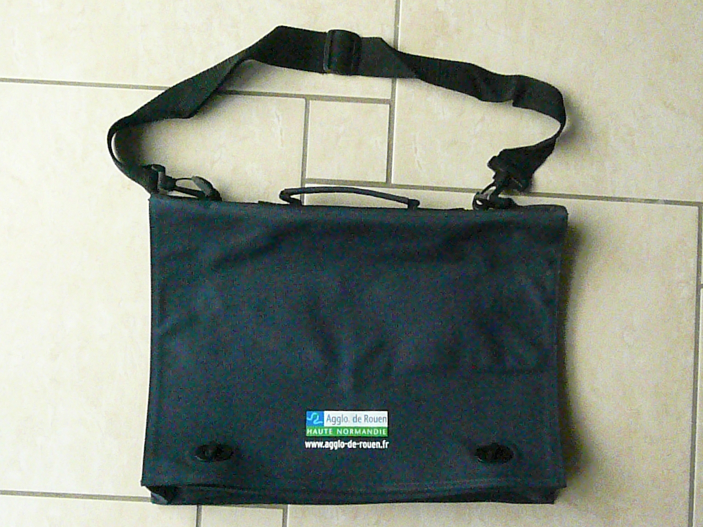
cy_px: 264
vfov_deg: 31.5
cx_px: 352
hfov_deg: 41.2
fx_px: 934
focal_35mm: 46
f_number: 10
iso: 3200
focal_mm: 7.5
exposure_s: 1/250
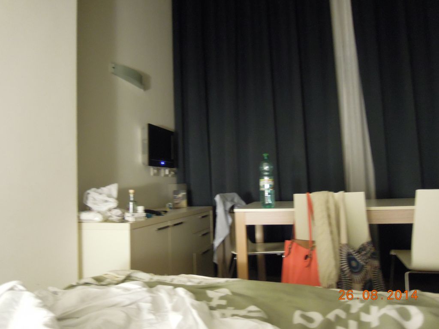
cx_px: 220
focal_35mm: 24
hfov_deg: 71.6
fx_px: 304
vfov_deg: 56.8
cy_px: 164
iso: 800
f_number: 1.8
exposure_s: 1/5
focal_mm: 4.3
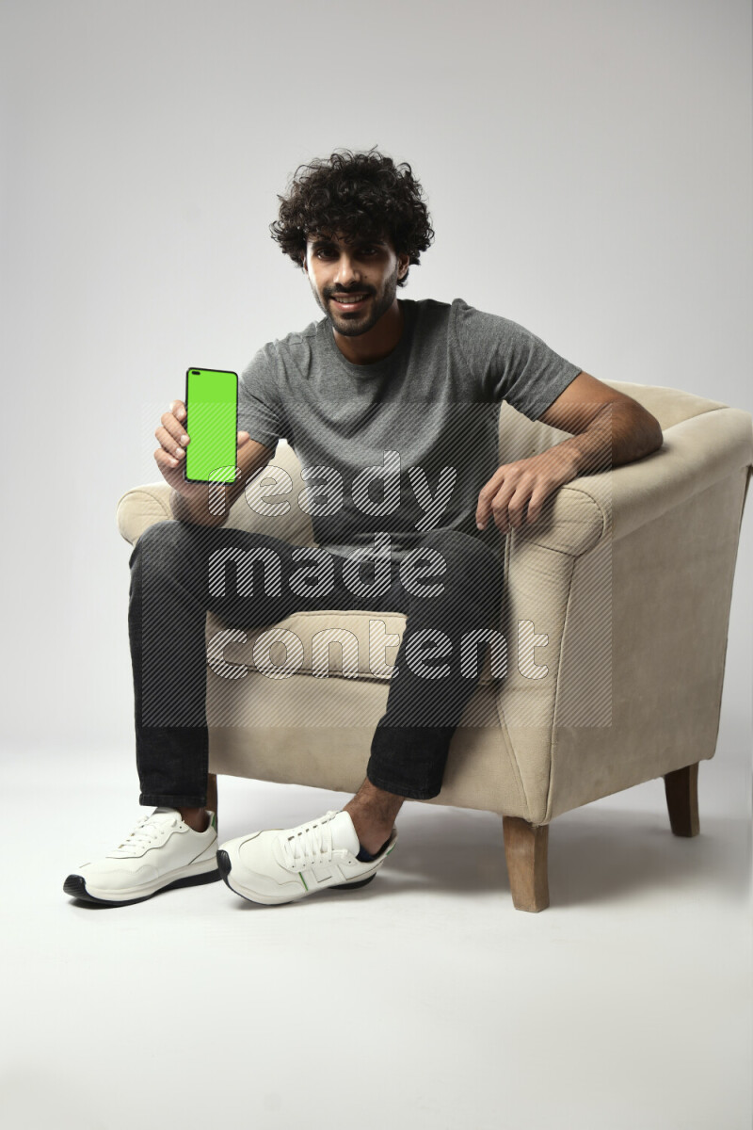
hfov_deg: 33.4
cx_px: 376
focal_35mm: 40
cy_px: 565
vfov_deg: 48.5
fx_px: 1255
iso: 400
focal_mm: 40
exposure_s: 1/125
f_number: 5
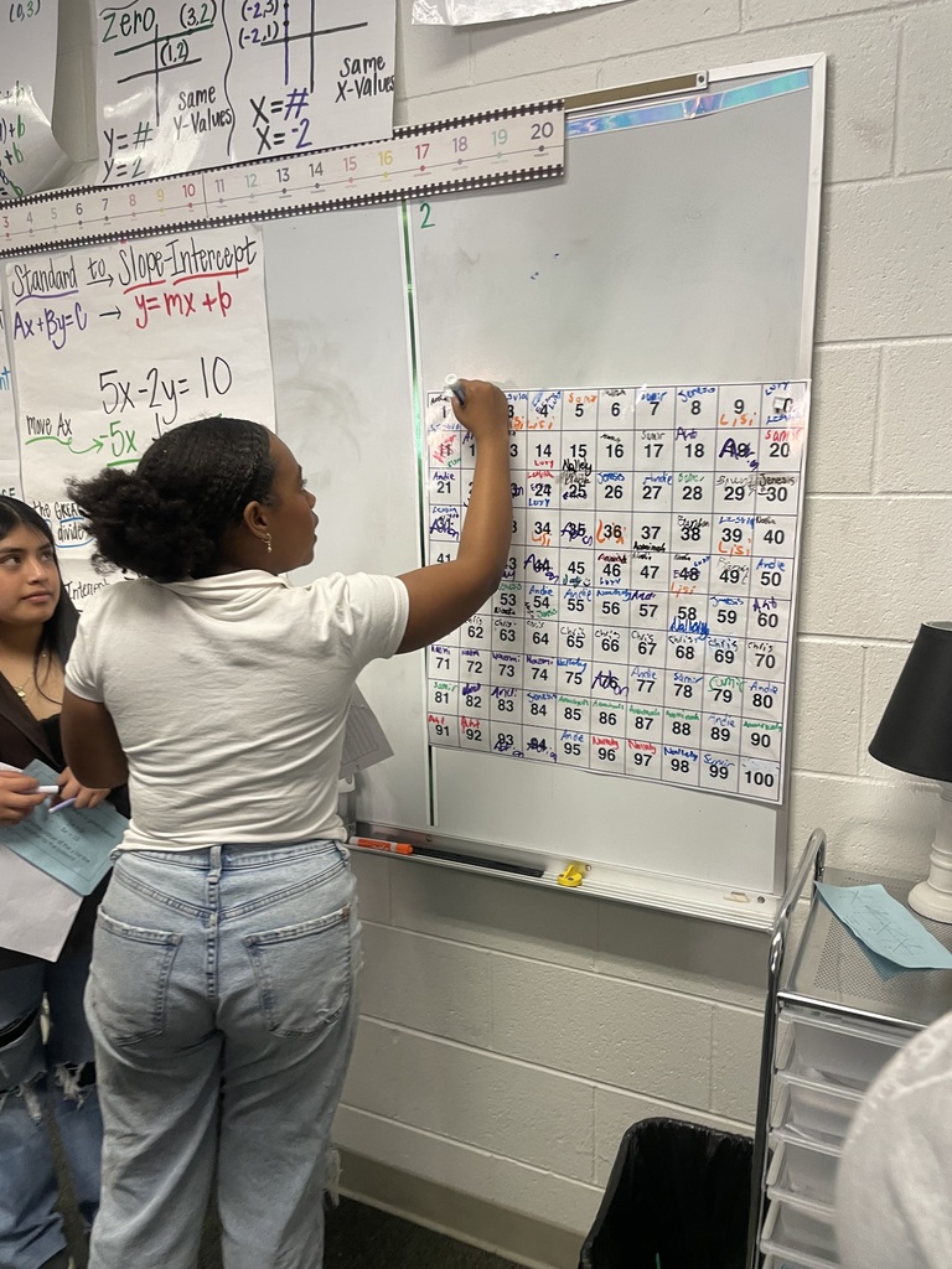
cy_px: 634
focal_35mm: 26
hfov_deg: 53.1
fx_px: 953
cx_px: 476
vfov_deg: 67.3
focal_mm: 4.2
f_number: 1.6
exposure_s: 1/60
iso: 125
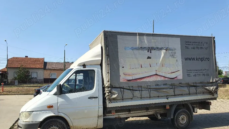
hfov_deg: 66.1
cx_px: 115
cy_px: 79
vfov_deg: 39.9
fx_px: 176
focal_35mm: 29
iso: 50
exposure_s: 1/1250
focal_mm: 4.3
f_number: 2.4
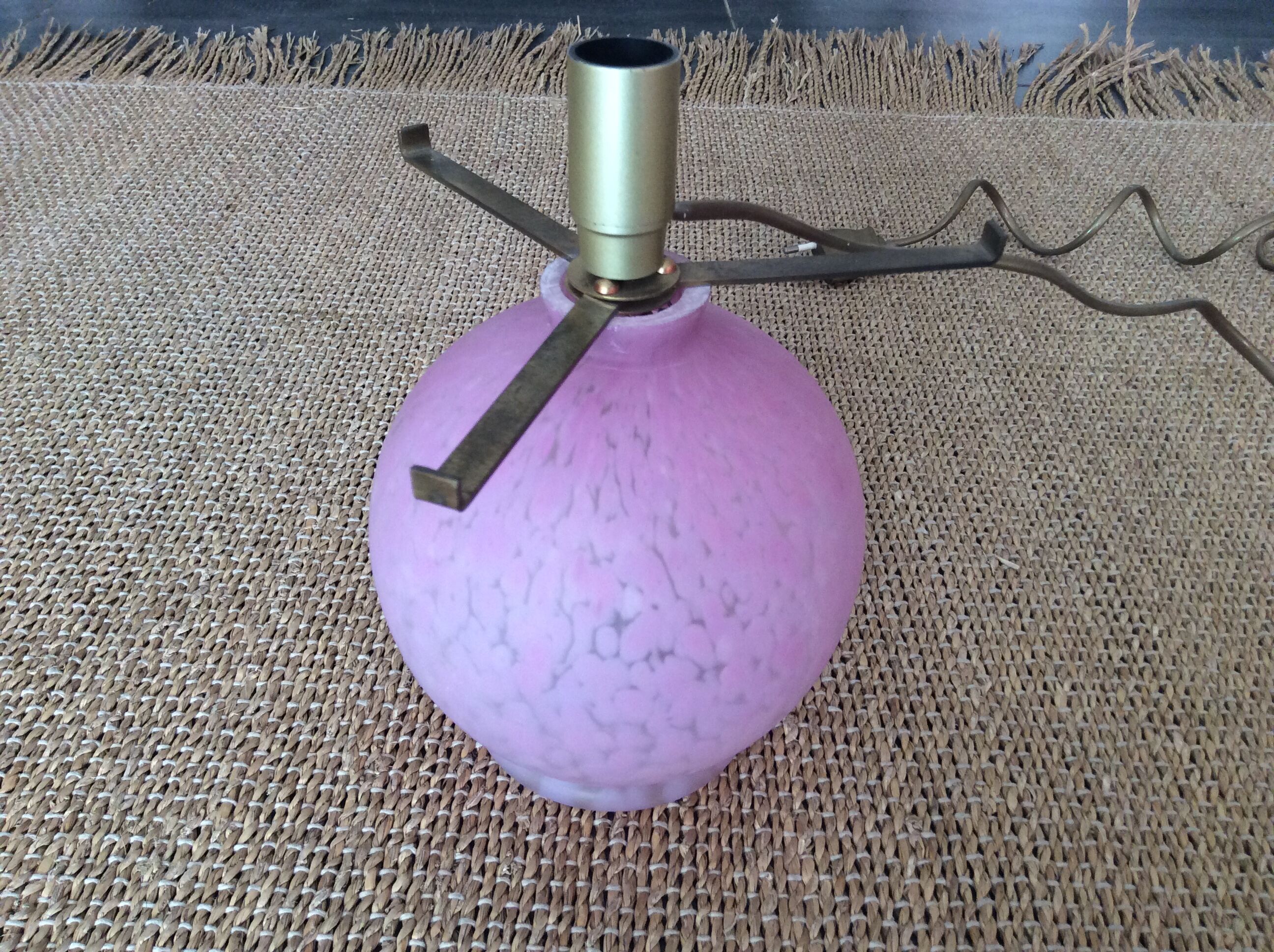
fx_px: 1176
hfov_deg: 56.9
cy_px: 476
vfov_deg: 44.1
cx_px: 637
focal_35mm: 32
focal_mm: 3.3
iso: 80
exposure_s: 1/24
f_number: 2.4
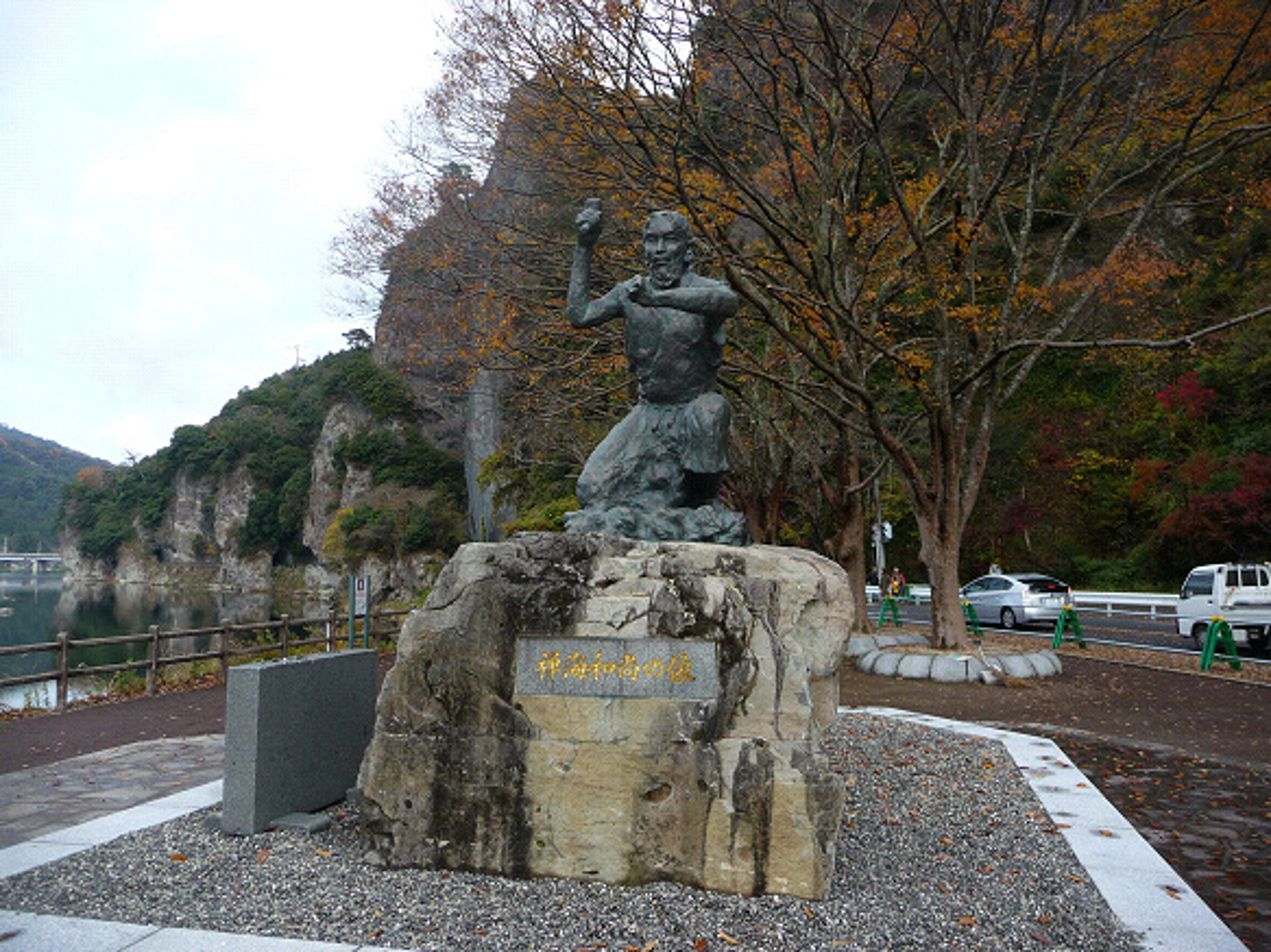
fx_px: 1028
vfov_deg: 49.7
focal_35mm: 28
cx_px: 636
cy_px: 476
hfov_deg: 63.5
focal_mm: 4.7
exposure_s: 1/320
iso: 100
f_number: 3.3
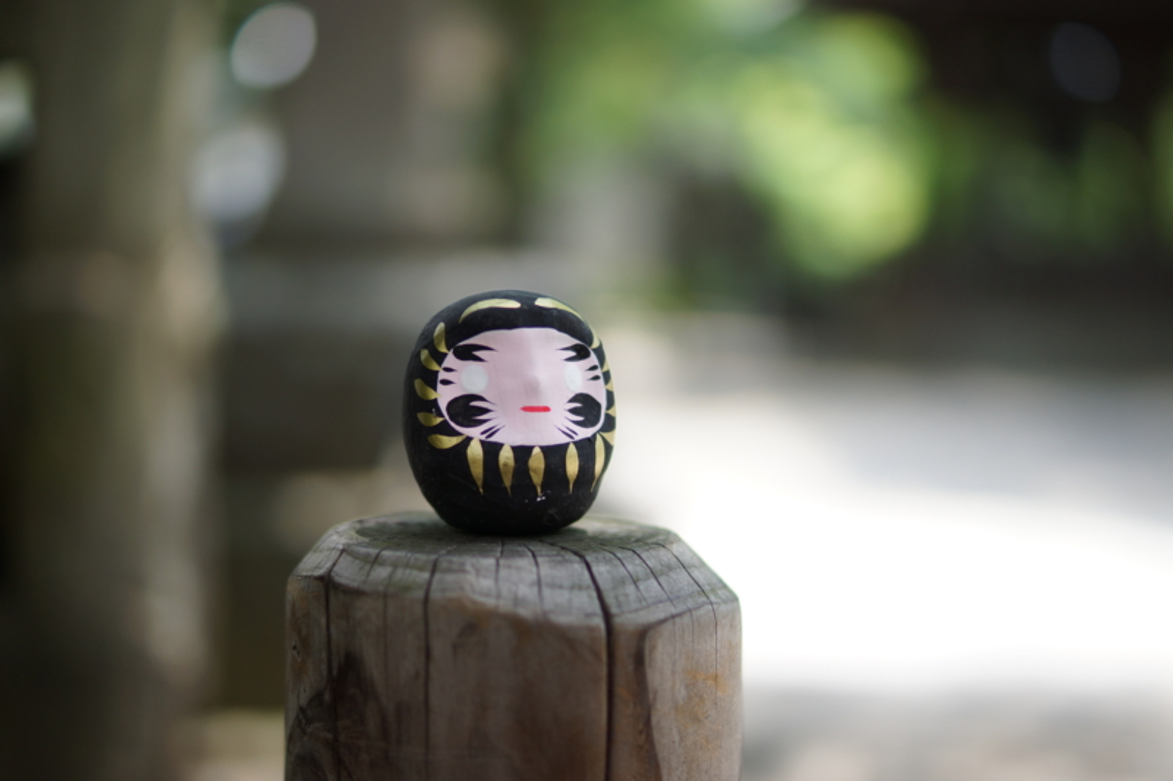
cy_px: 390
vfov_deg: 25.7
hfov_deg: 37.9
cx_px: 586
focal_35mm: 52
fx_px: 1710
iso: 100
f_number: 1.8
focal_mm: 35
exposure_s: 1/250
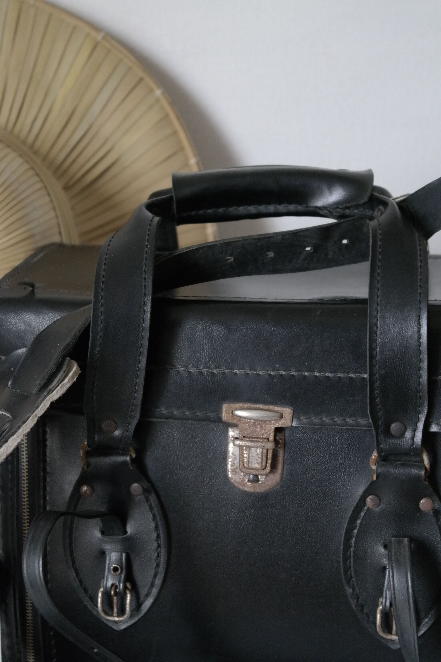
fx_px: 1415
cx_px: 220
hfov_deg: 17.7
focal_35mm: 77
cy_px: 331
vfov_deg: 26.3
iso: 1600
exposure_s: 1/80
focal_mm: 50
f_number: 5.6
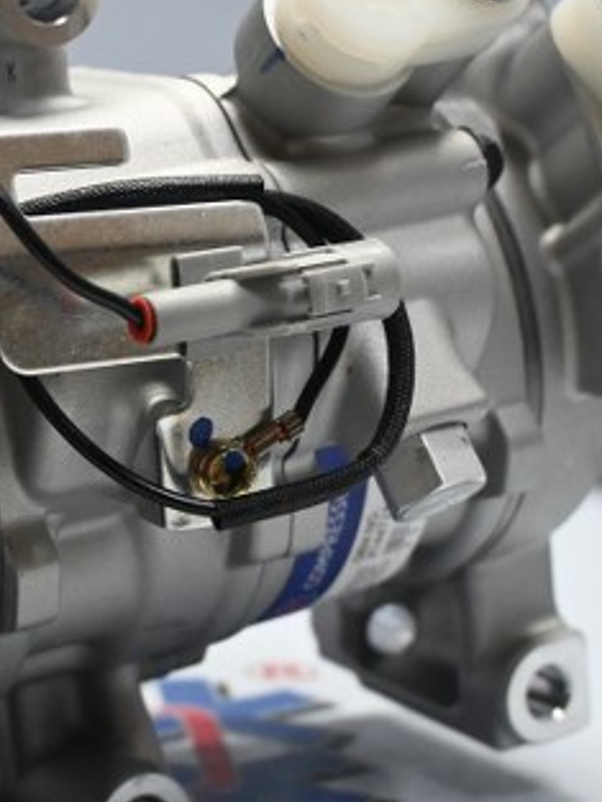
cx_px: 41
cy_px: 306
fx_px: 2137
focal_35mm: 92
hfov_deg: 15.8
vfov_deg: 21.2
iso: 1400
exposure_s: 1/125
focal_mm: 25
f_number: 4.2
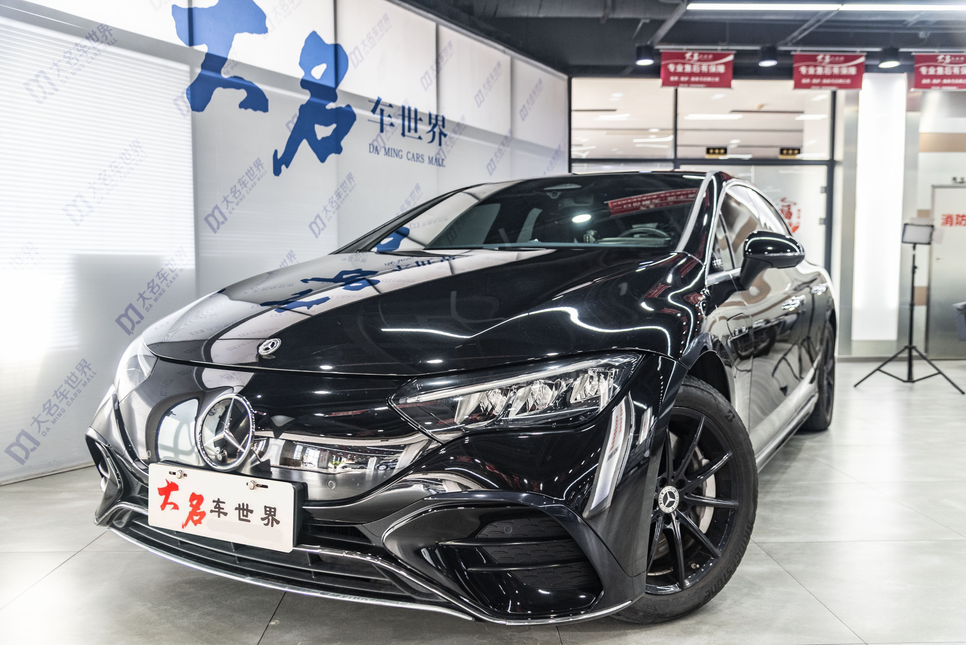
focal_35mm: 30
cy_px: 322
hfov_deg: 61.9
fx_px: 805
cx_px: 483
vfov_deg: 43.6
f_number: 4
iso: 1000
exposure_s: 1/60
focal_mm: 30
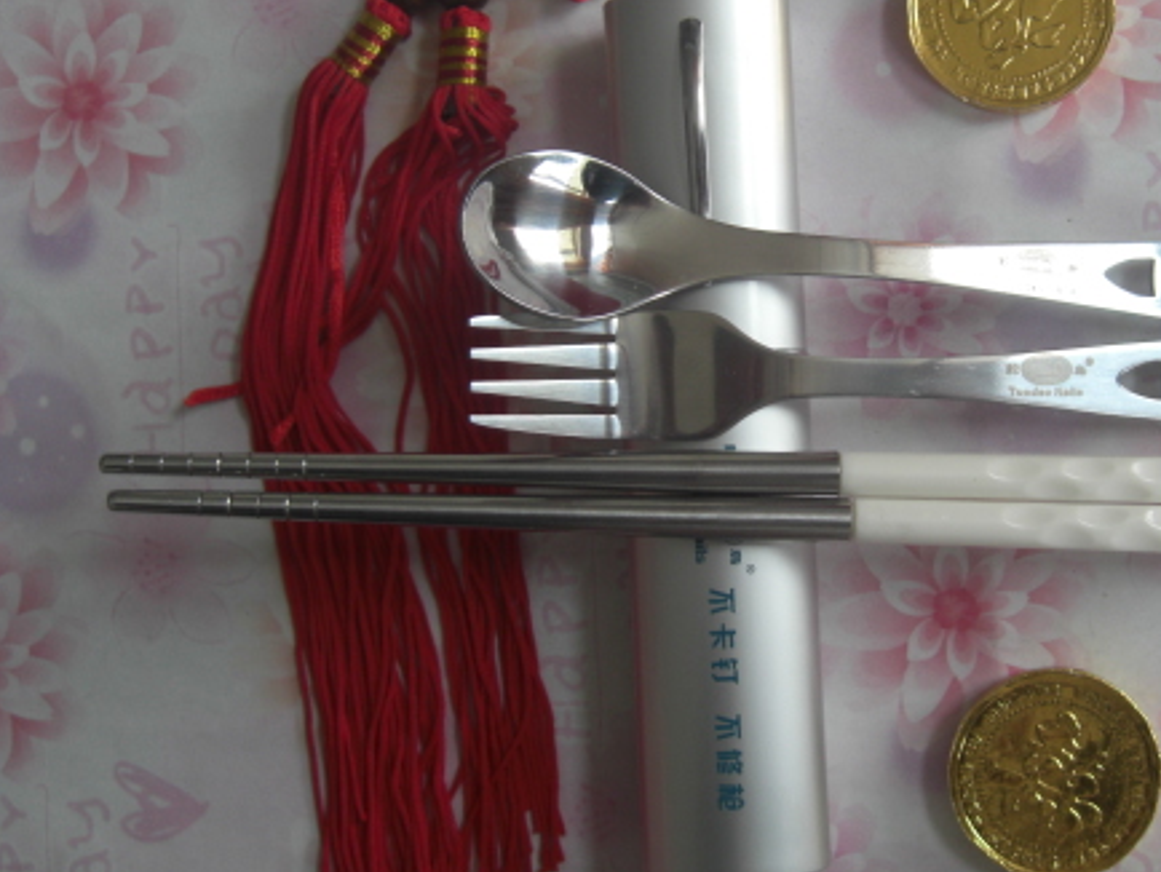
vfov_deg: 26.1
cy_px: 377
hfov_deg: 33.8
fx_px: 1879
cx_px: 827
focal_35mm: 56
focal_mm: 7.9
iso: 100
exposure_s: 1/80
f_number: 2.8
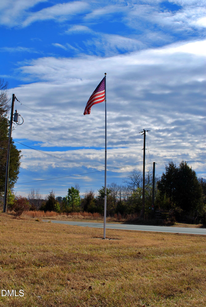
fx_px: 308
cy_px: 154
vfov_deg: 53.1
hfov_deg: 37.0
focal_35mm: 36
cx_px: 103
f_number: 9
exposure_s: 1/320
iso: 100
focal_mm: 24
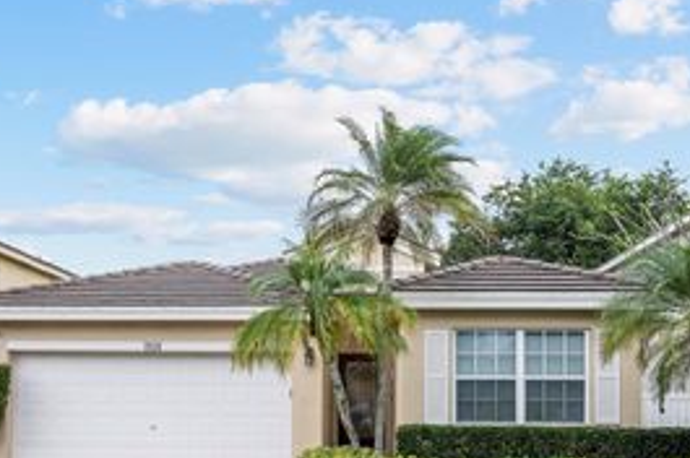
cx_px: 359
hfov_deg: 54.5
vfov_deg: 35.9
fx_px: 669
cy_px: 397
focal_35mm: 35
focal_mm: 18.5
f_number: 8
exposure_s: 1/250
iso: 500
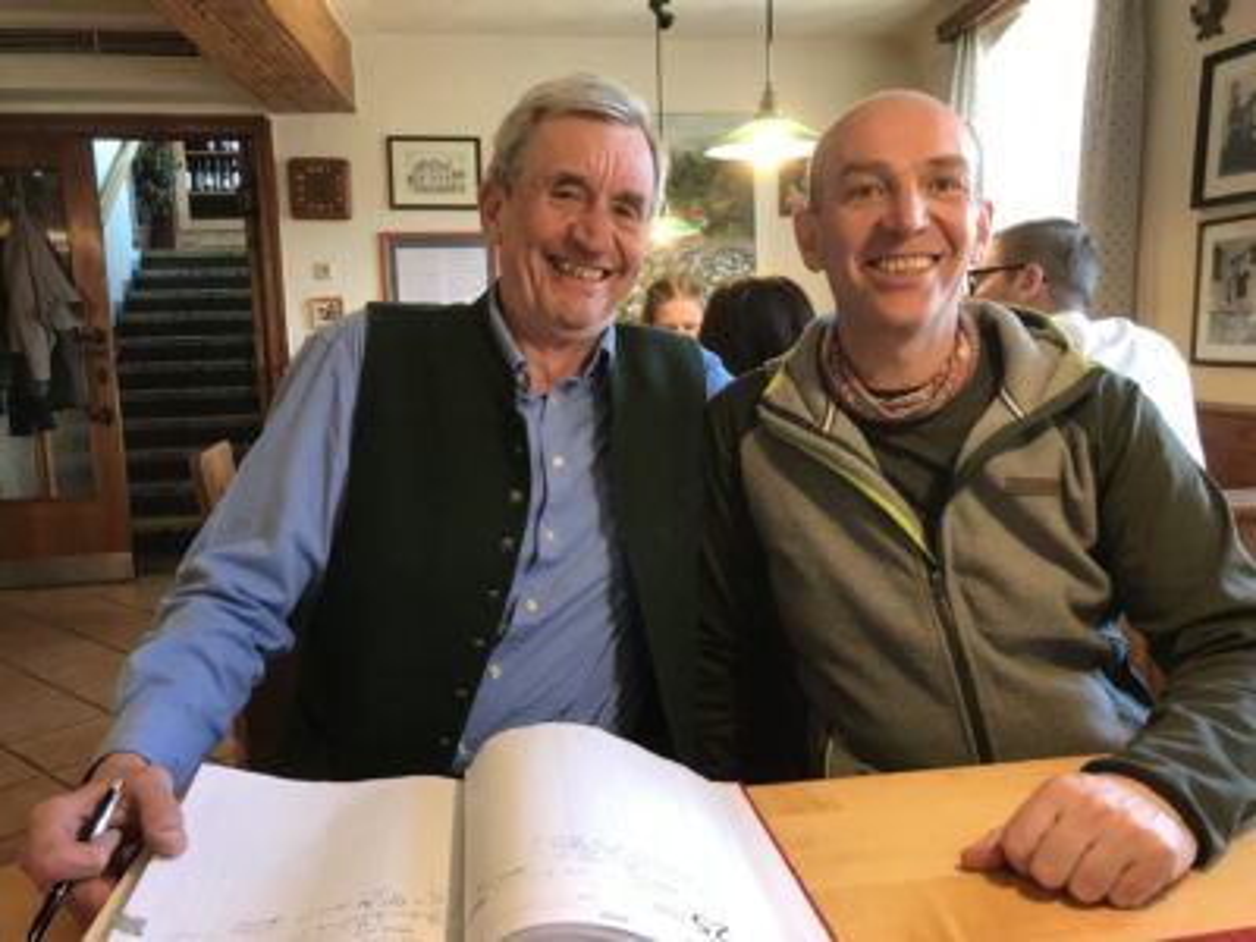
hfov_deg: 63.4
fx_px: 1016
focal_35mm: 28
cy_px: 471
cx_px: 628
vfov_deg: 49.7
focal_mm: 3.99
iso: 40
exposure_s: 1/17
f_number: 1.8
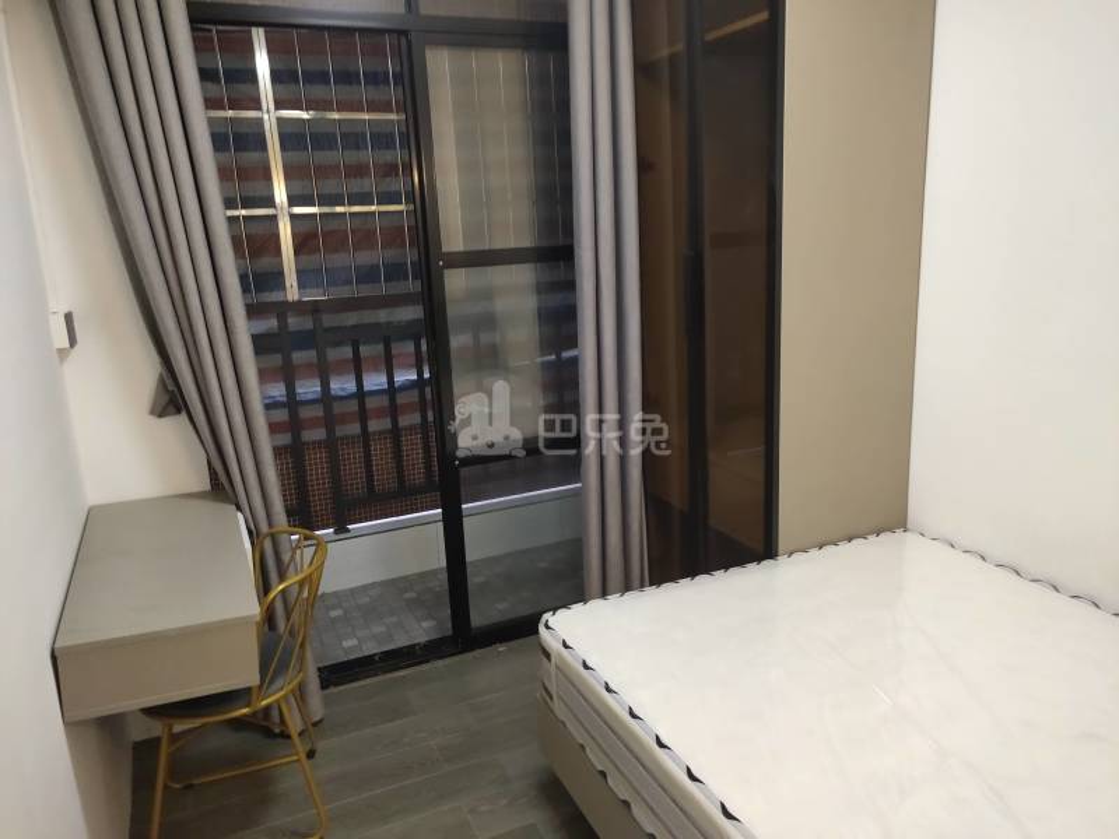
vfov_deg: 46.8
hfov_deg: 60.0
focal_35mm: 30
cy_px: 420
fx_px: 970
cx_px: 560
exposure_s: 1/50
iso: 221
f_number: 1.8
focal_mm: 4.35
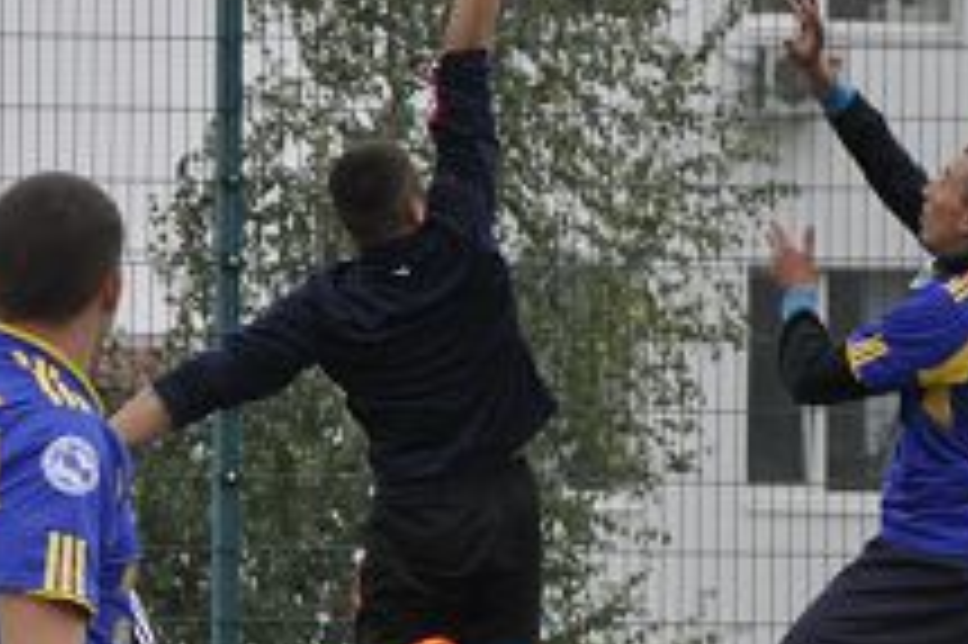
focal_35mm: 572
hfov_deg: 3.6
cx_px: 171
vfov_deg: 2.4
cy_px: 486
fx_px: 15368
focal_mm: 80
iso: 1100
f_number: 5.3
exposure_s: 1/500
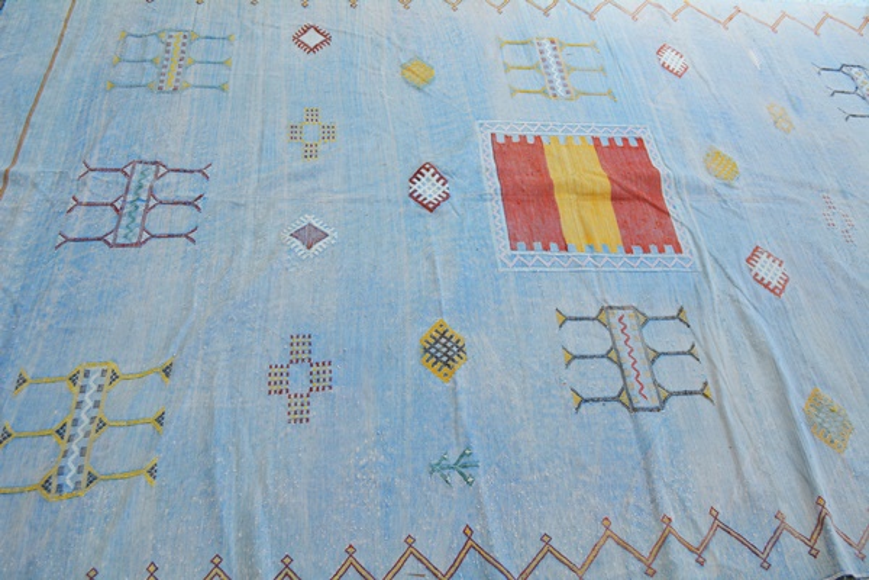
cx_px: 434
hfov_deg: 61.9
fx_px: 724
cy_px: 290
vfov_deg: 43.6
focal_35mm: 30
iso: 250
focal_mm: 20
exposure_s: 1/125
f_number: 5.6
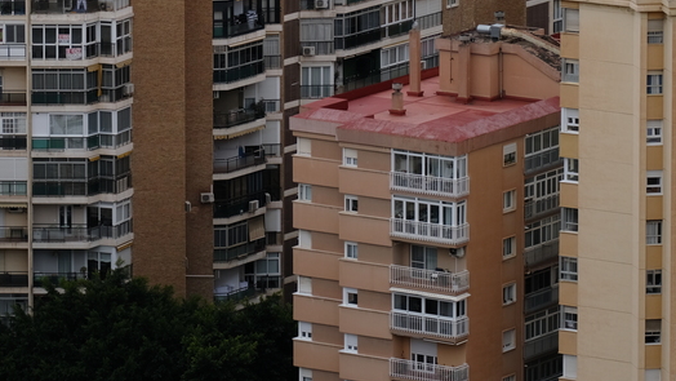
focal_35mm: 307
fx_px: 5504
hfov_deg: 7.0
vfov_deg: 4.0
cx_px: 174
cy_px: -23
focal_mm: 100
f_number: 5.6
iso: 160
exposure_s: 1/420
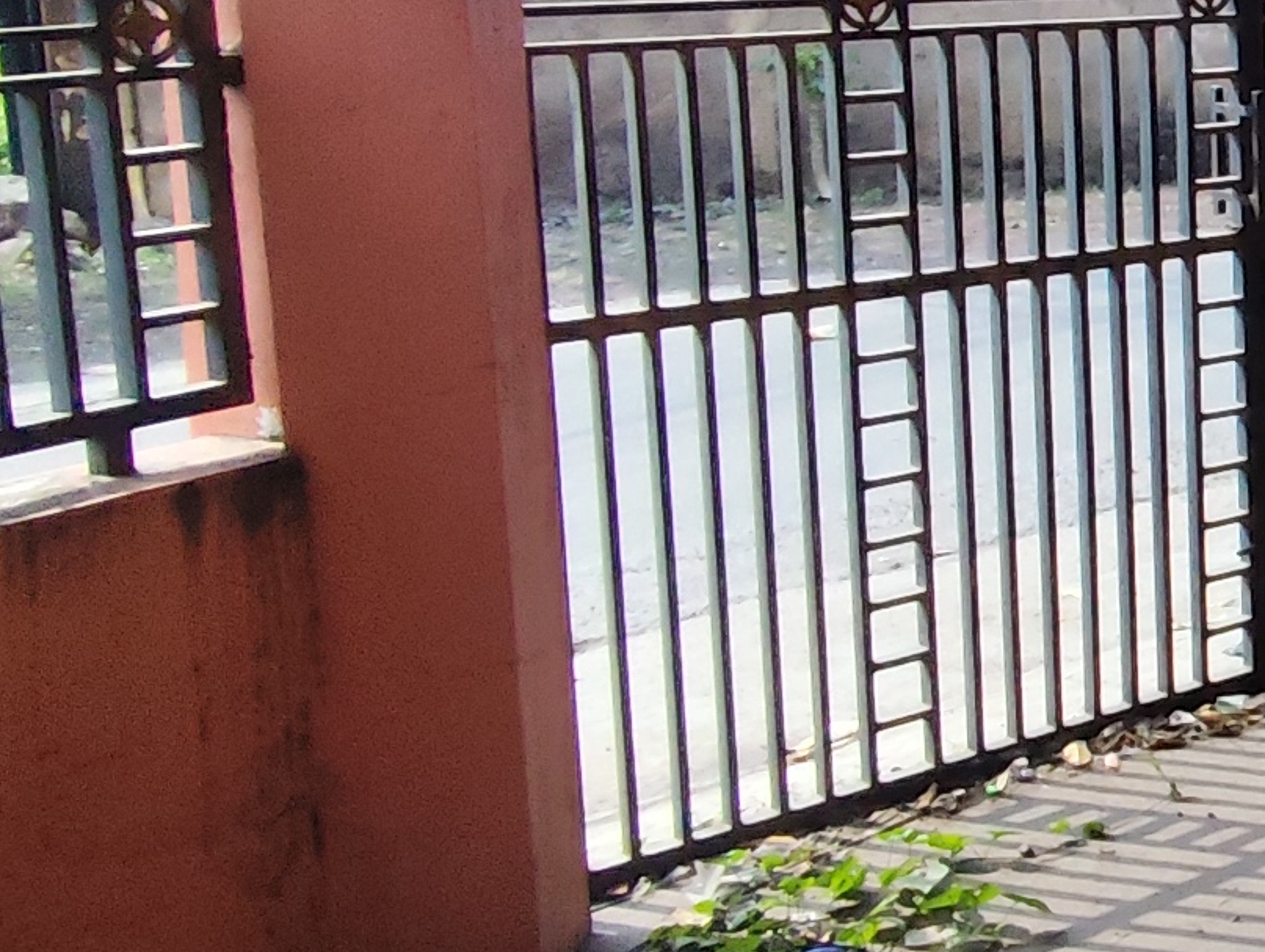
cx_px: 2006
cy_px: 238
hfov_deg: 22.8
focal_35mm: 65
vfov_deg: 22.4
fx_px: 2378
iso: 50
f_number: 2.2
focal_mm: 1.65
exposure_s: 1/1012
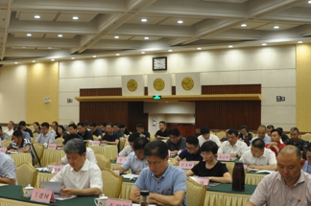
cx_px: 114
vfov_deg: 26.9
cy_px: 113
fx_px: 431
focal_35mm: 50
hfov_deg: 39.4
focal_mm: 18
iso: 400
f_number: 5
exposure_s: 1/25
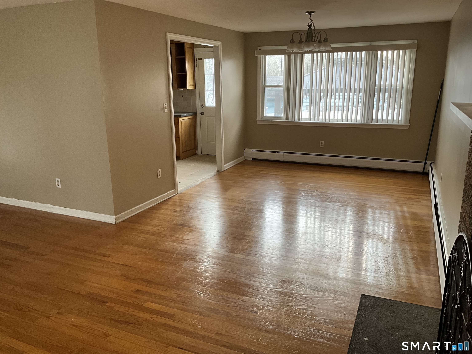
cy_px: 177
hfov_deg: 61.7
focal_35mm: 29
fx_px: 395
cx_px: 236
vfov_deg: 48.2
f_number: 1.8
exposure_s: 1/91
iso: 64
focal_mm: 3
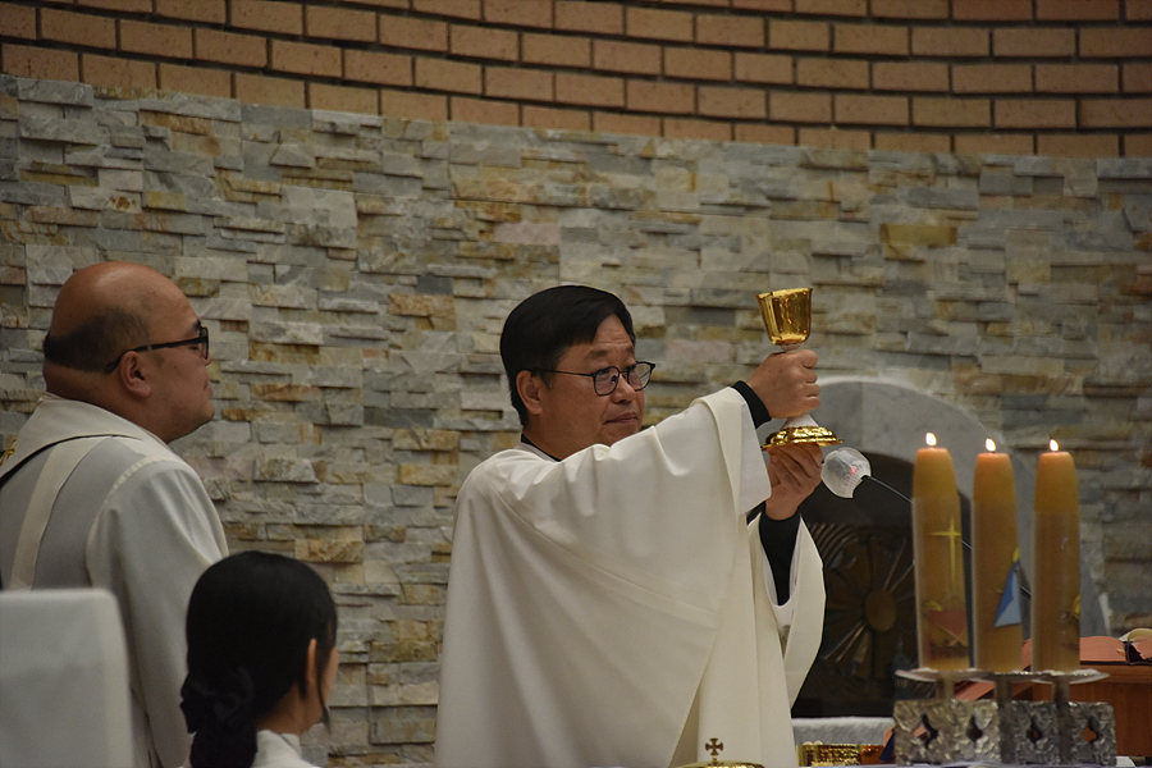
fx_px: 7999
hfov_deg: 8.2
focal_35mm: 250
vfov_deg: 5.5
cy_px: 384
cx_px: 576
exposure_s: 1/125
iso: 2500
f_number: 5.6
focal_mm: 250
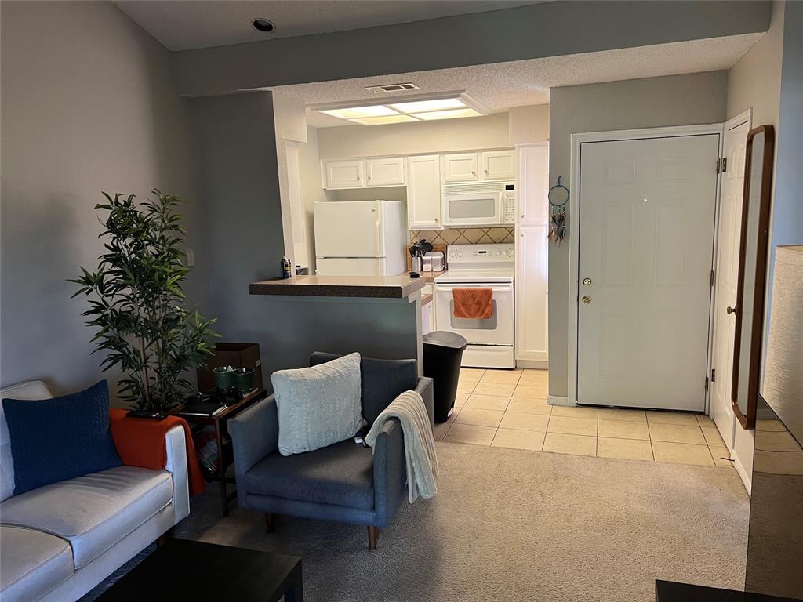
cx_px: 402
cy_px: 301
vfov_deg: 53.1
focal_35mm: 26
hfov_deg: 67.3
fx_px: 603
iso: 125
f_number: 1.5
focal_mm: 5.7
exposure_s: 1/60
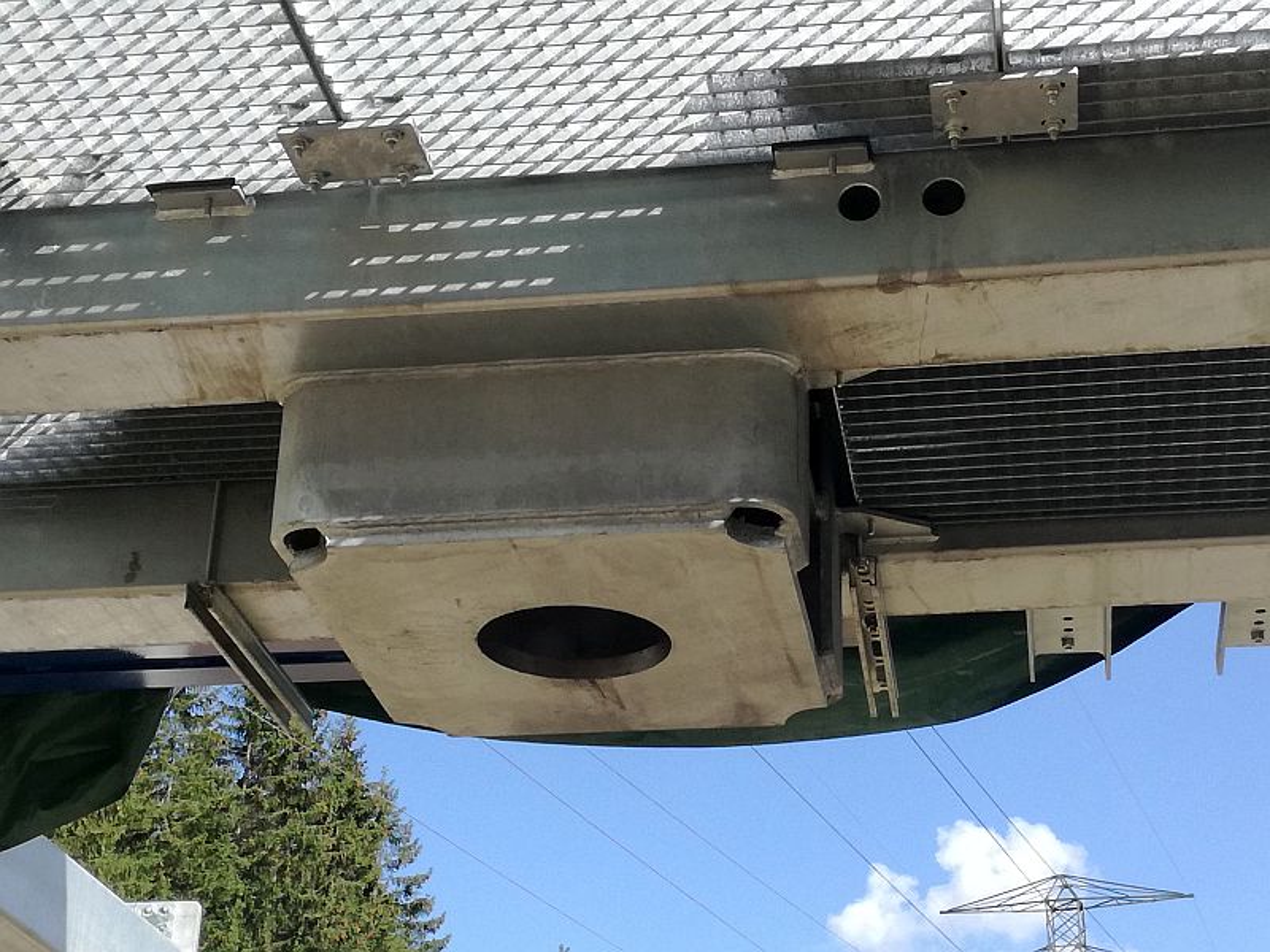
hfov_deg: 29.8
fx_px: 2385
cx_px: 635
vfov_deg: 22.6
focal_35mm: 65
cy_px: 476
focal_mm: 3.79
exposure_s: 1/719
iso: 50
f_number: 2
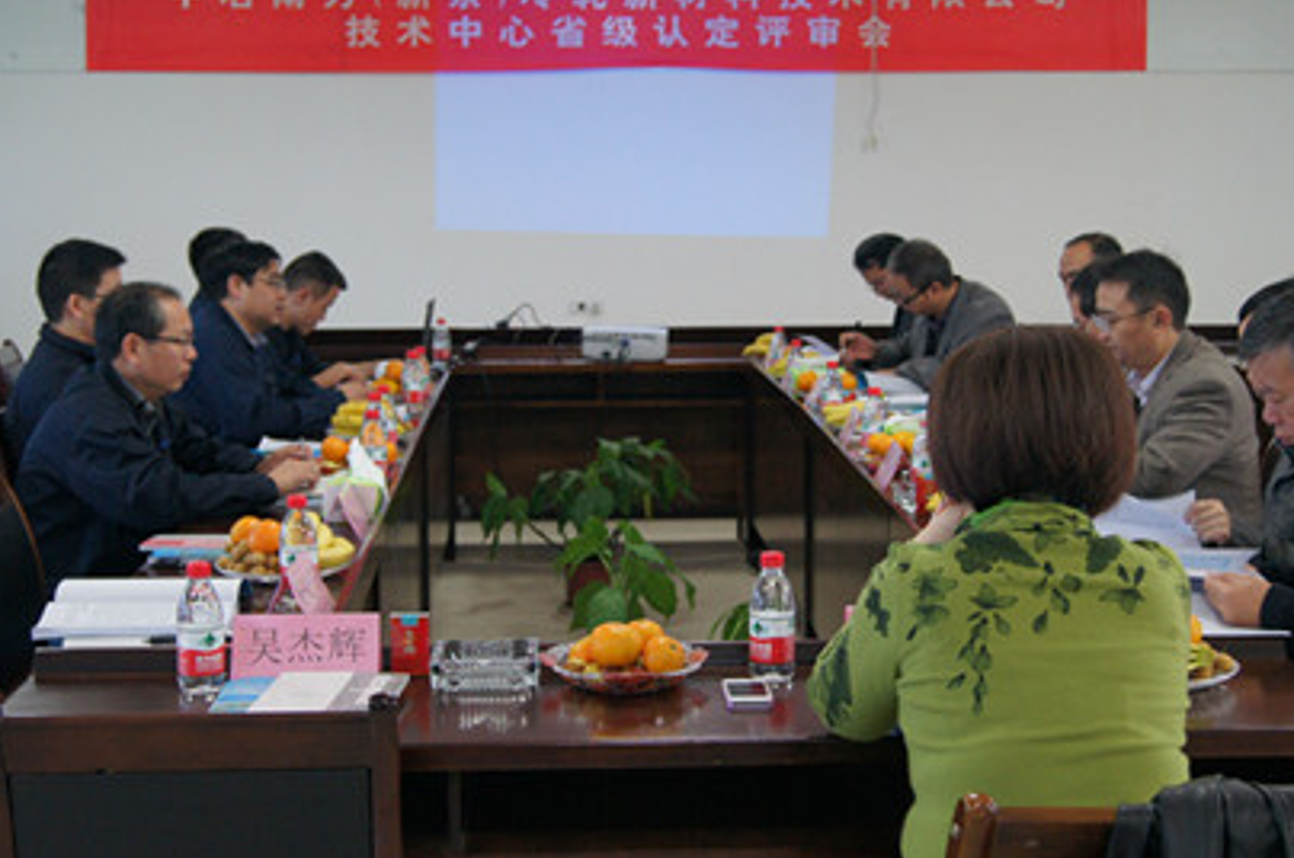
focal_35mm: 52
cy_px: 378
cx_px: 641
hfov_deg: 38.2
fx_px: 1866
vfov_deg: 25.9
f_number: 4.5
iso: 800
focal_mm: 28
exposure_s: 1/50
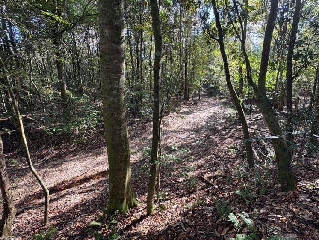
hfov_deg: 93.9
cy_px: 123
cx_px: 182
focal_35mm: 16
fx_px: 147
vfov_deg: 78.1
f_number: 2.2
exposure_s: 1/99
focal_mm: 2.22
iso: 50
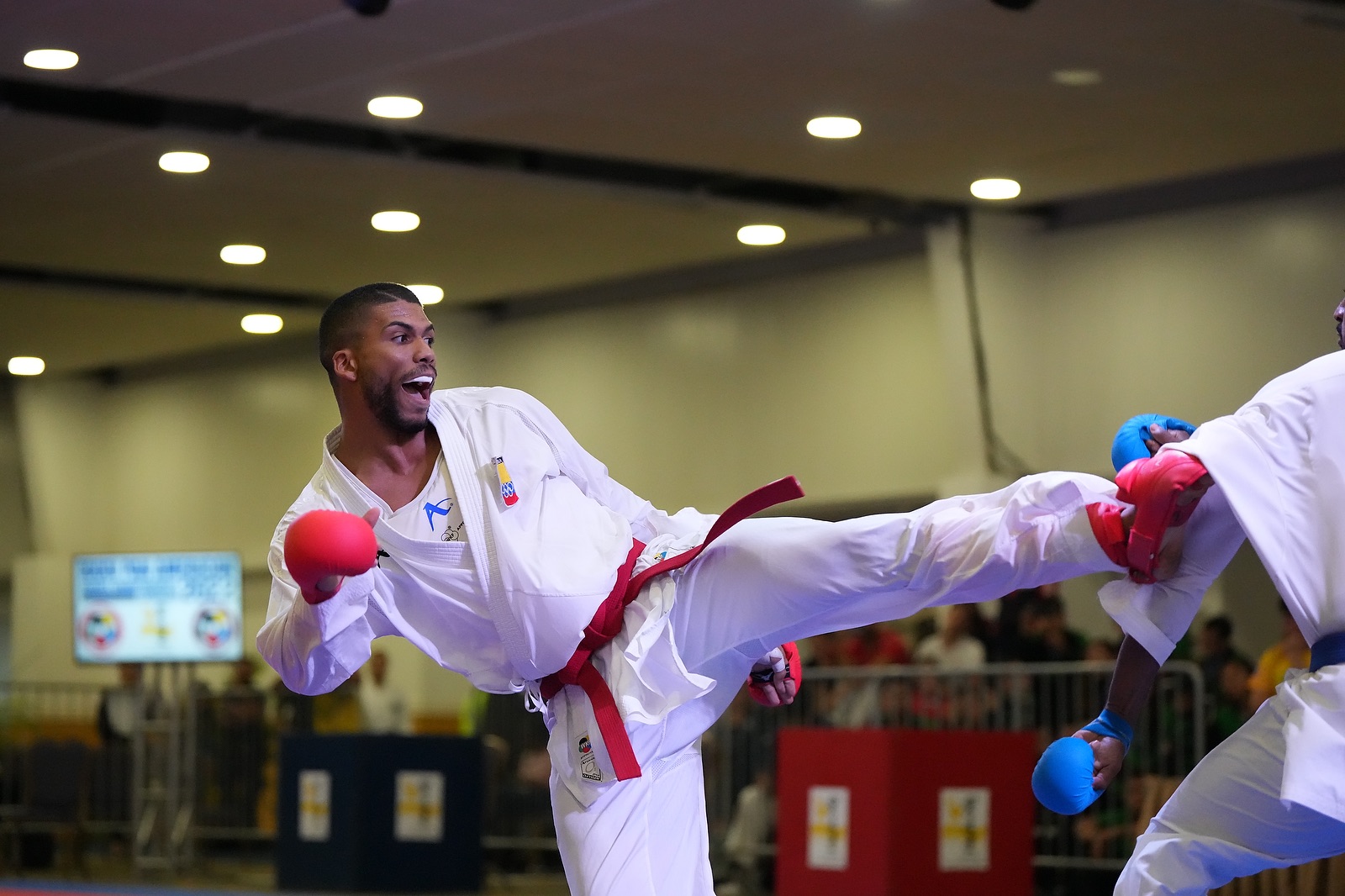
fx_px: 3735
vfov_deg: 13.7
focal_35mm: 100
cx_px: 672
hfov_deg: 20.4
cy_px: 448
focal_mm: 100
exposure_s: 1/1000
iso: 10000
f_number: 2.8
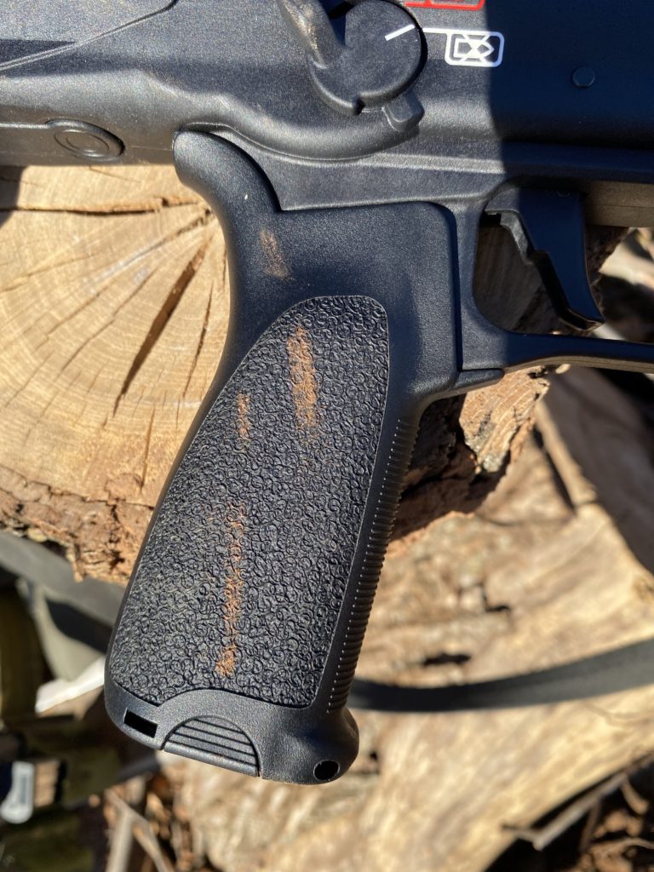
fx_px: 655
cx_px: 327
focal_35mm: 26
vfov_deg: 67.3
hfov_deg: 53.1
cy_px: 436
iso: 32
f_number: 1.8
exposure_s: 1/1377
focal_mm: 4.25
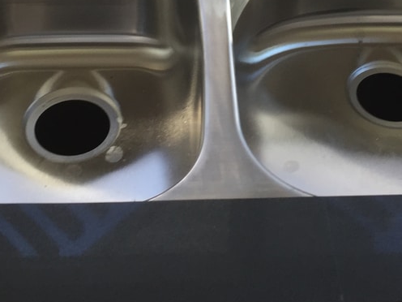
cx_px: 222
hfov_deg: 25.0
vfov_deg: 18.0
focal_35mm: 78
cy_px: -59
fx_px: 906
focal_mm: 4.15
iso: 40
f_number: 2.2
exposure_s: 1/60
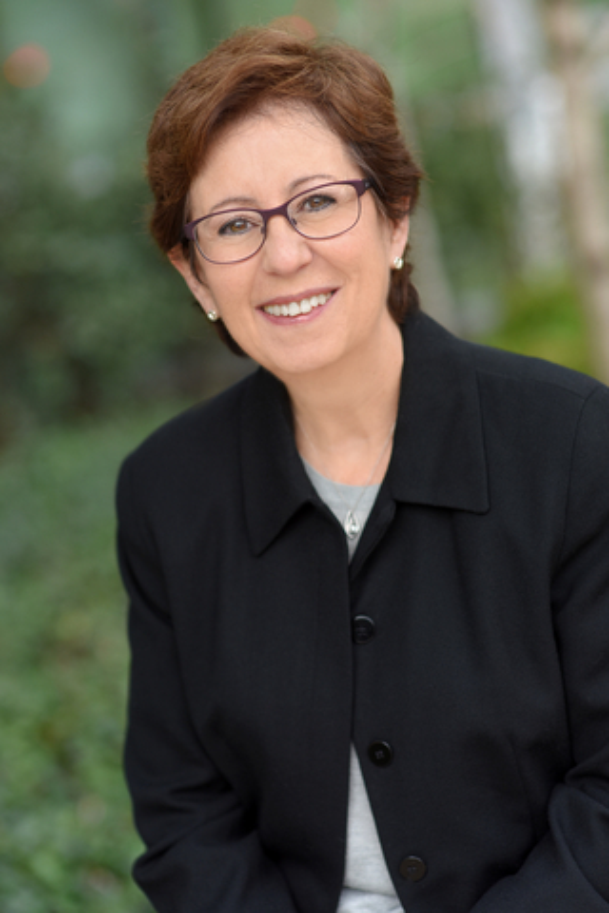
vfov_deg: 23.9
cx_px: 304
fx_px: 2157
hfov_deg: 16.1
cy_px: 456
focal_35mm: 85
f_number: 2.5
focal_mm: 85
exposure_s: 1/320
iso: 320
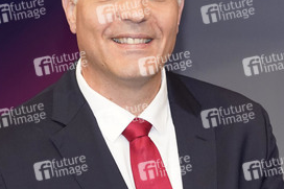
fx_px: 576
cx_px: 137
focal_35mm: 73
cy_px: 38
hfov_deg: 27.7
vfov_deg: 18.5
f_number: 5.6
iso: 2000
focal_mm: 44
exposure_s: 1/160
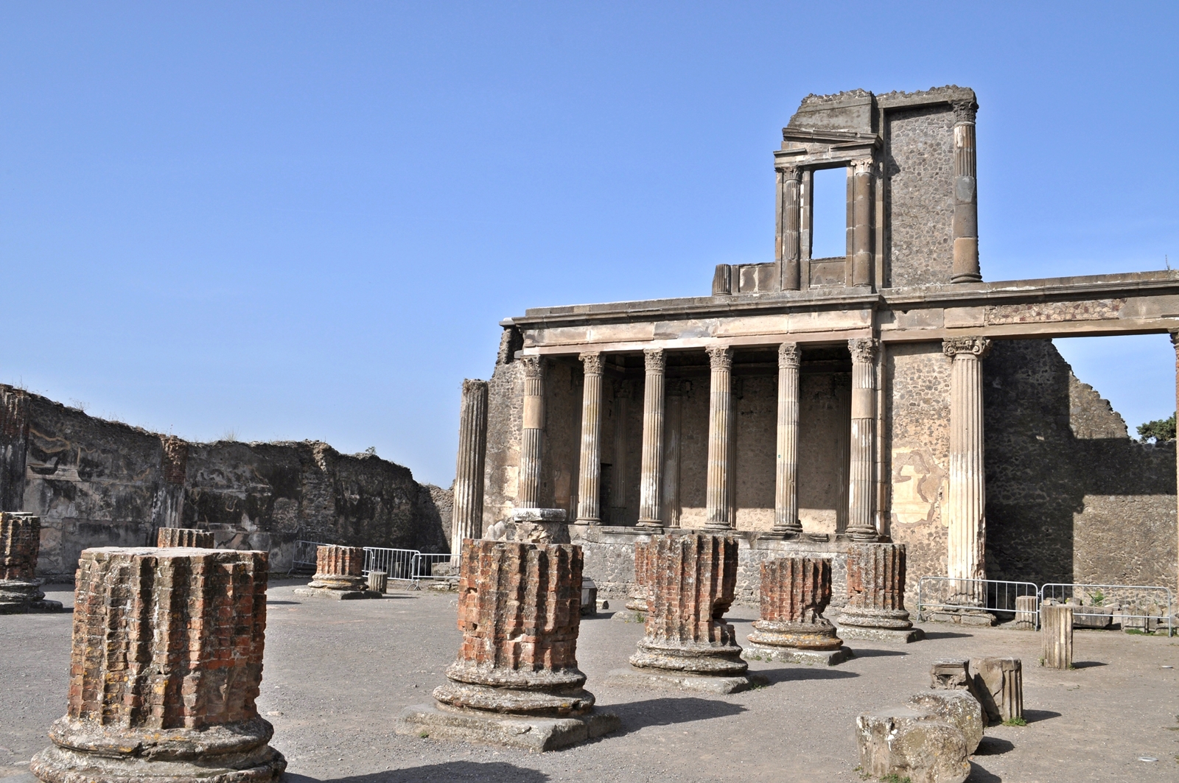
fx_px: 1178
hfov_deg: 53.2
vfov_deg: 36.8
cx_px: 590
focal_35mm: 36
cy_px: 392
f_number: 10
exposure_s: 1/400
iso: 200
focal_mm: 24
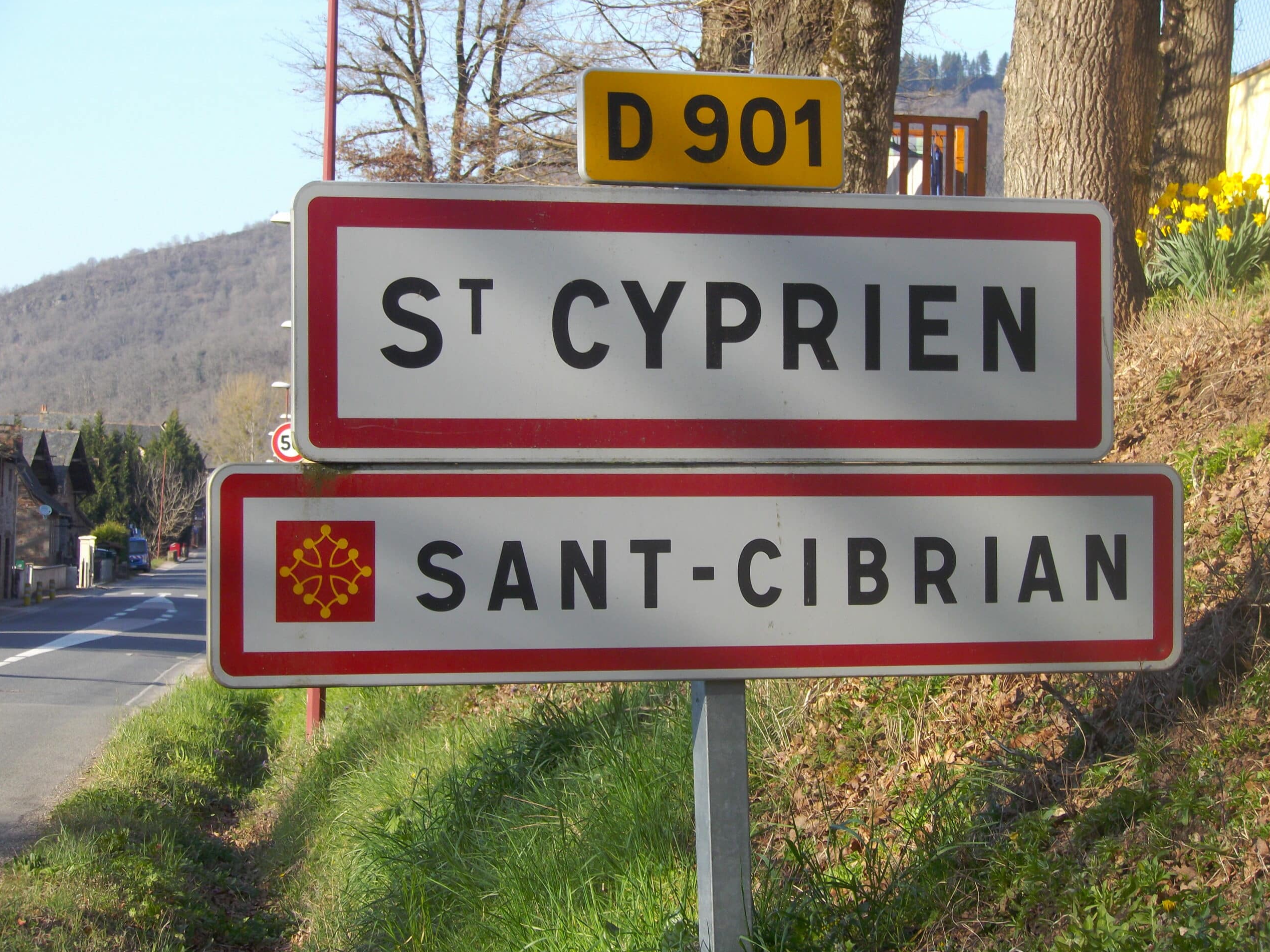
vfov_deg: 14.8
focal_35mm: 100
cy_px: 479
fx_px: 3669
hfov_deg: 19.6
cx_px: 631
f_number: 4
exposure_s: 1/250
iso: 100
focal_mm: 17.6
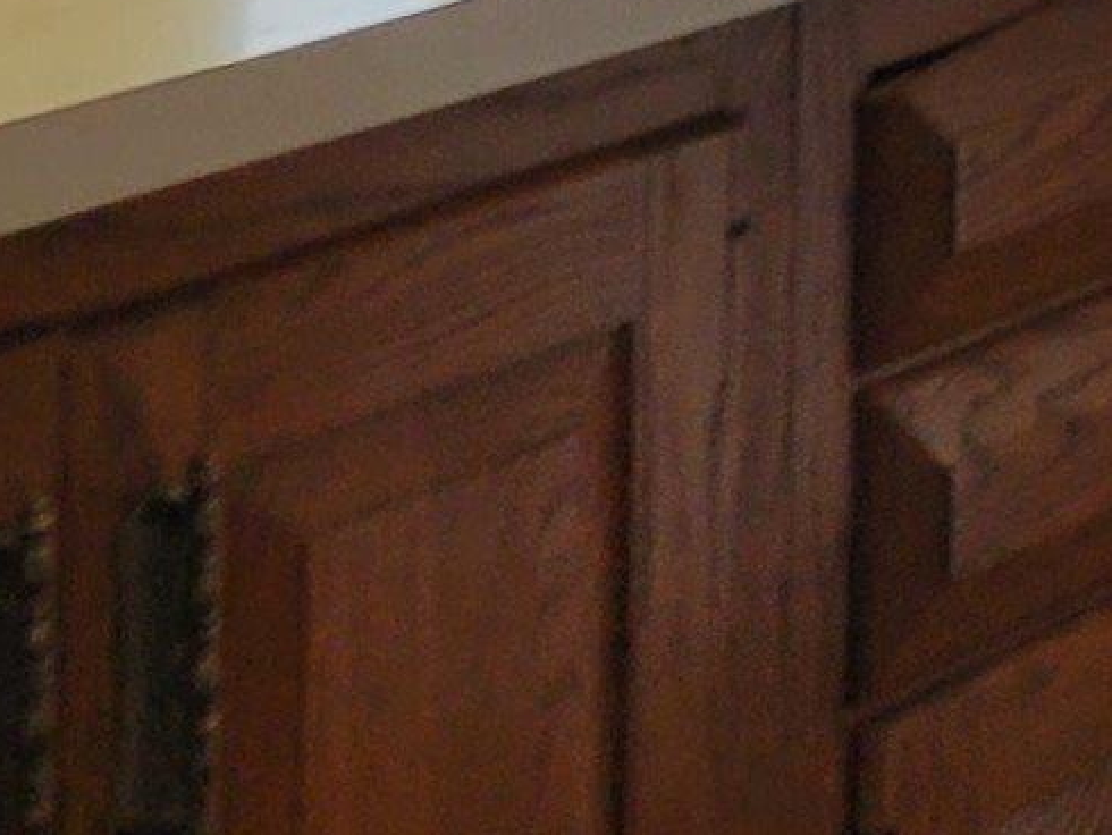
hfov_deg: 11.0
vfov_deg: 8.4
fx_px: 5239
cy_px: -1087
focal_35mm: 163
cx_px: 2240
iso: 200
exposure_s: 1/120
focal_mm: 5.4
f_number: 1.8
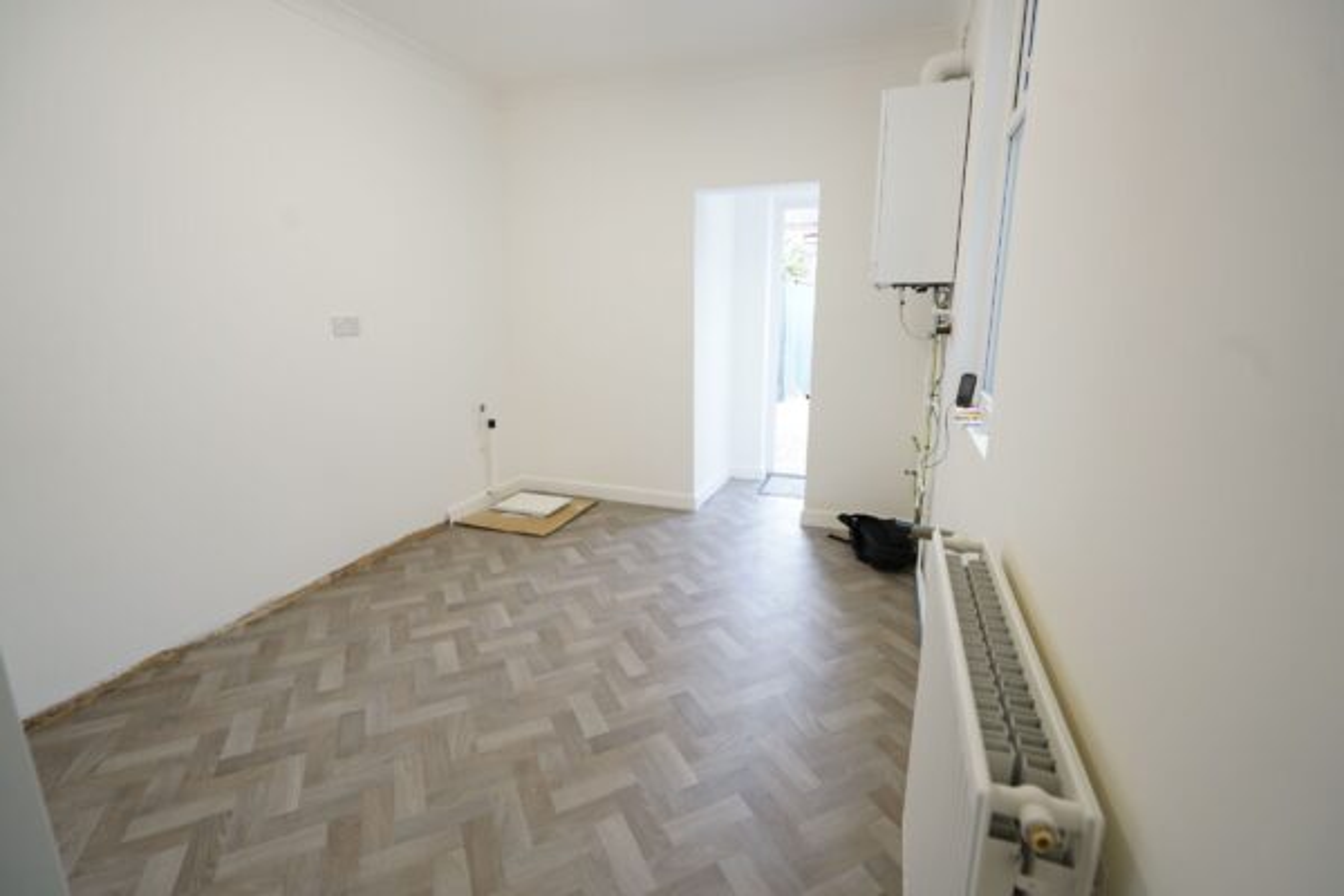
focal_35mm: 16
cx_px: 672
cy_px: 448
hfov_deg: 96.7
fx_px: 597
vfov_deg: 73.7
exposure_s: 1/60
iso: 400
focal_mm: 16
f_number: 5
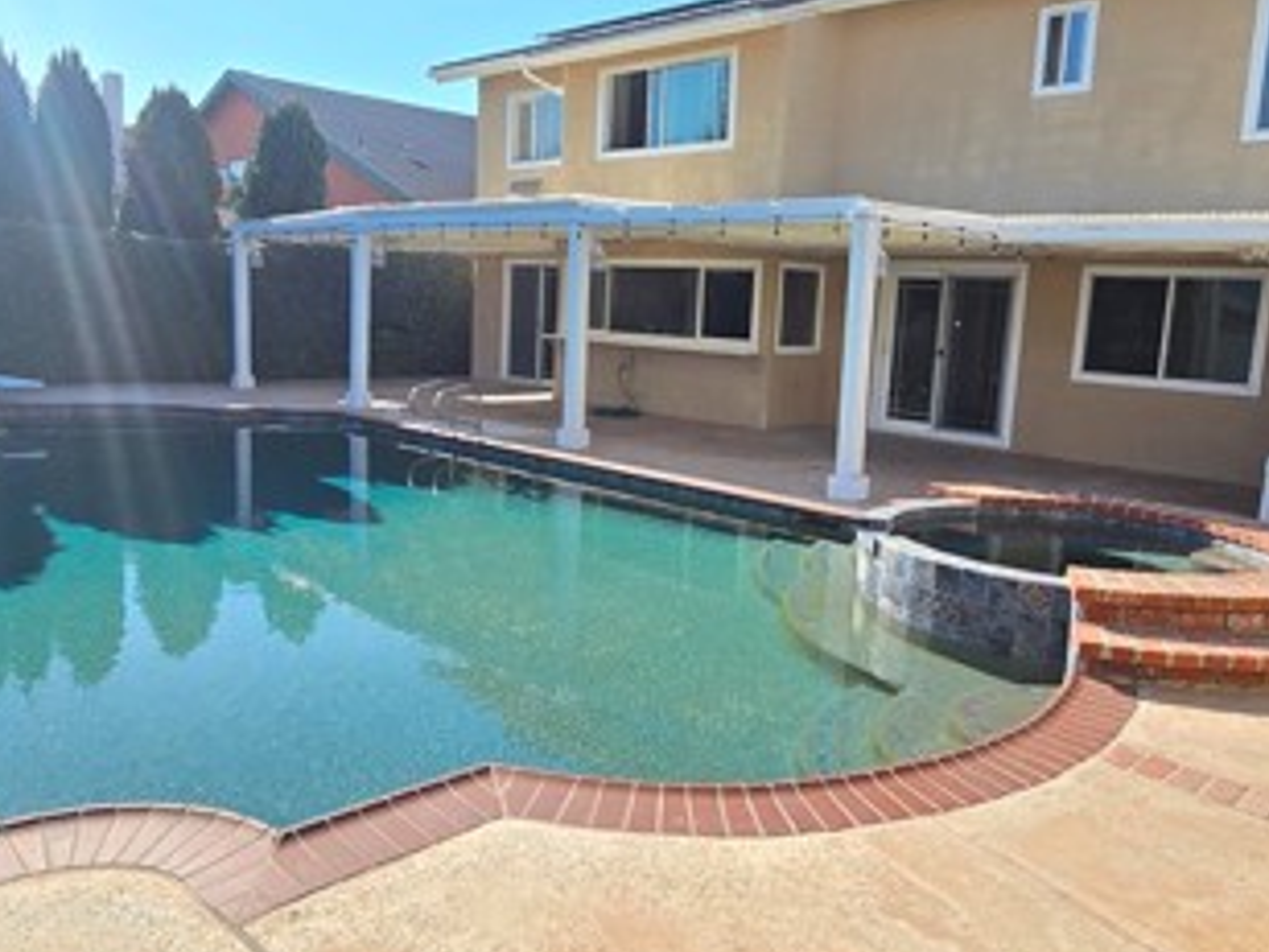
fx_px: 990
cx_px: 634
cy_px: 486
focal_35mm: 27
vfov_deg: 51.4
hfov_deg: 65.3
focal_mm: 2.2
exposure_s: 1/1468
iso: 50
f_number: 2.2
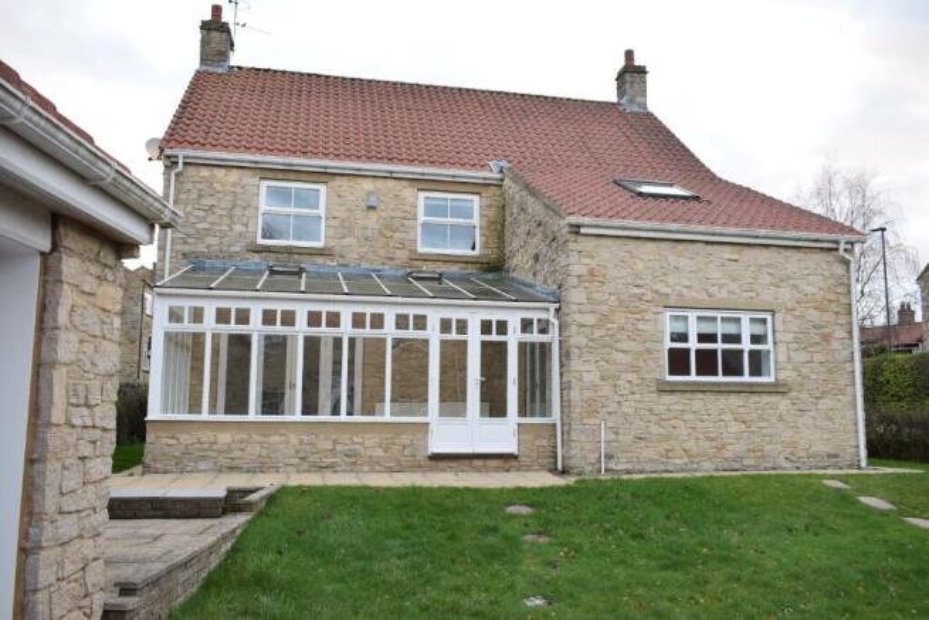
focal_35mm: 30
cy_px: 310
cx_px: 464
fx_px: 774
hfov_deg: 61.9
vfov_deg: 43.6
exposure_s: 1/80
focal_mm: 20
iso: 800
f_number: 5.6
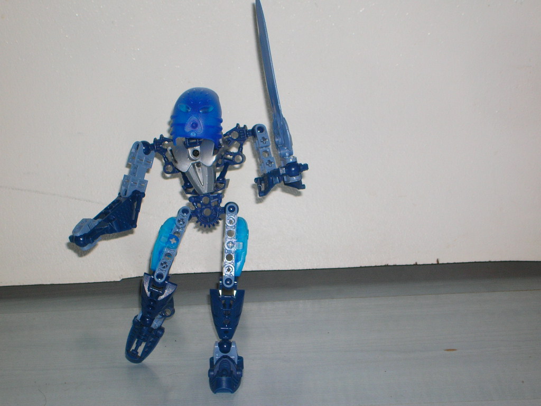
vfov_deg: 14.1
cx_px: 270
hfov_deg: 18.7
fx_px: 1641
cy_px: 203
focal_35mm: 105
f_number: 4.9
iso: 50
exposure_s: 1/60.1
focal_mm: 17.4
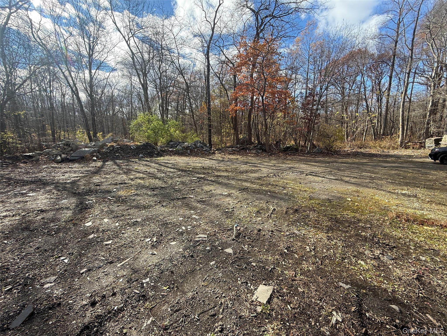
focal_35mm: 14
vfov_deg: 85.7
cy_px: 168
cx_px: 224
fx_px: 181
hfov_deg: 102.1
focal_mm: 2.22
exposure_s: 1/490
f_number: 2.2
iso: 50
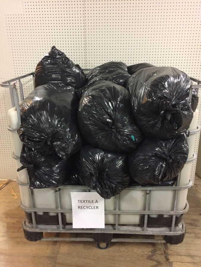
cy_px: 134
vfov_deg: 61.7
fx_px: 225
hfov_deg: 48.2
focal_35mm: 29
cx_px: 100
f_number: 2.2
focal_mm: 4.15
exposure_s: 1/20
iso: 250
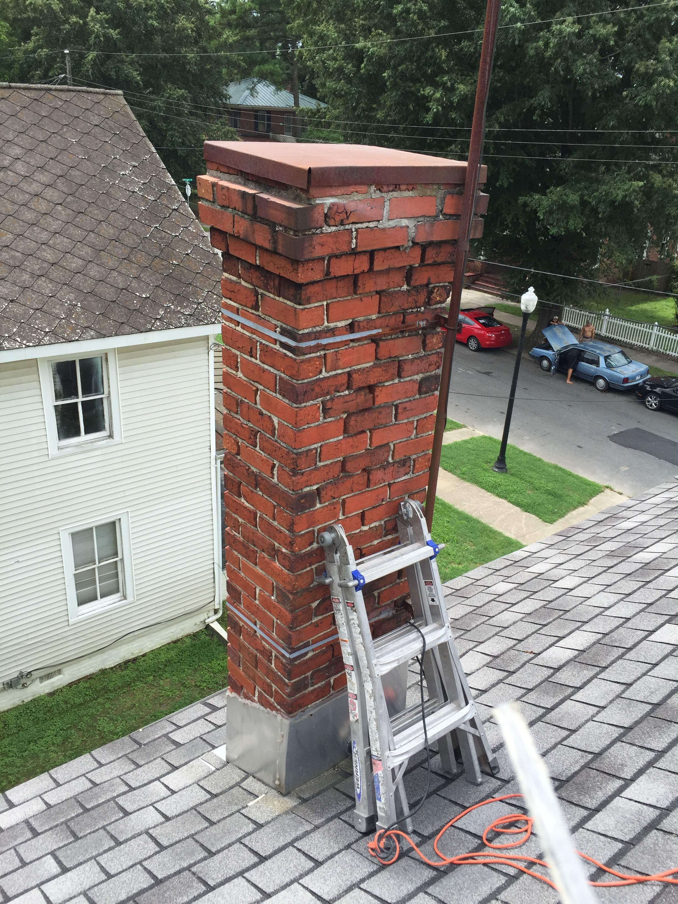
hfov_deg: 48.2
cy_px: 452
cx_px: 339
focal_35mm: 29
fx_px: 757
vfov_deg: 61.7
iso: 32
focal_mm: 4.15
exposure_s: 1/1130
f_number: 2.2
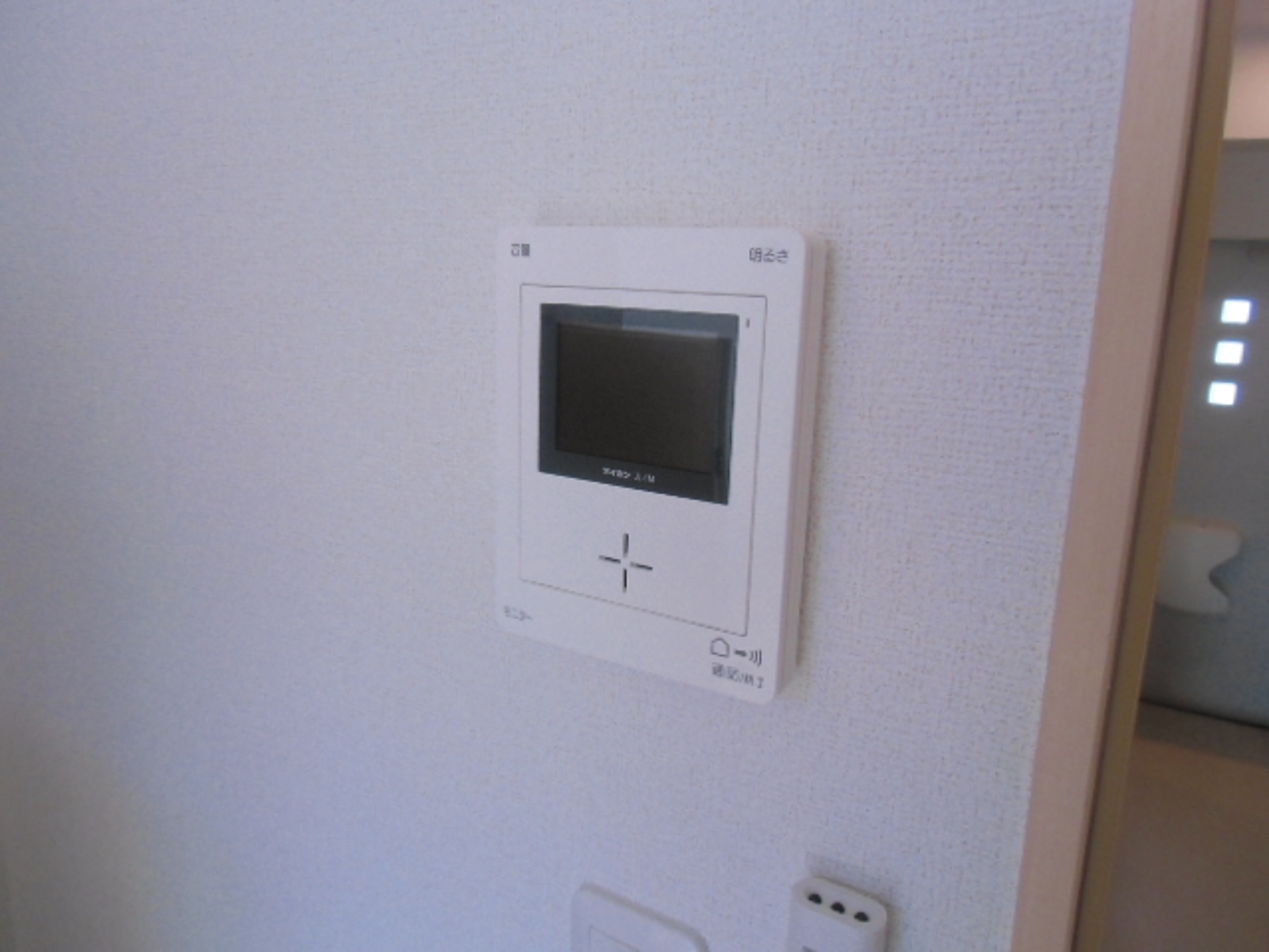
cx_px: 634
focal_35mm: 24
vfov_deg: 56.8
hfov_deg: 71.6
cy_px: 476
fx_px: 880
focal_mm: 4.24
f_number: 3
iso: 200
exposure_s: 1/80
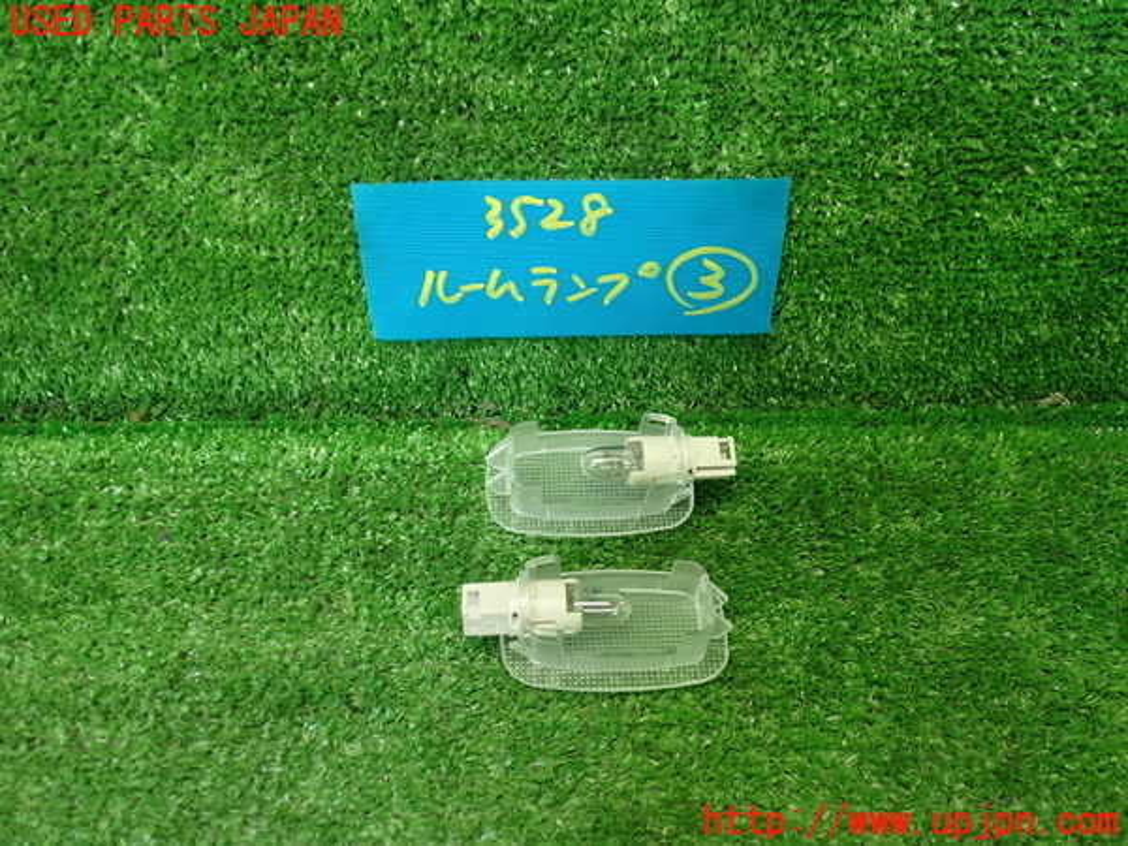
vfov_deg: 46.8
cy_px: 423
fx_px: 978
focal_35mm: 30
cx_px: 564
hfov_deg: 60.0
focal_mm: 5.4
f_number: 2.3
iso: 200
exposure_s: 1/30
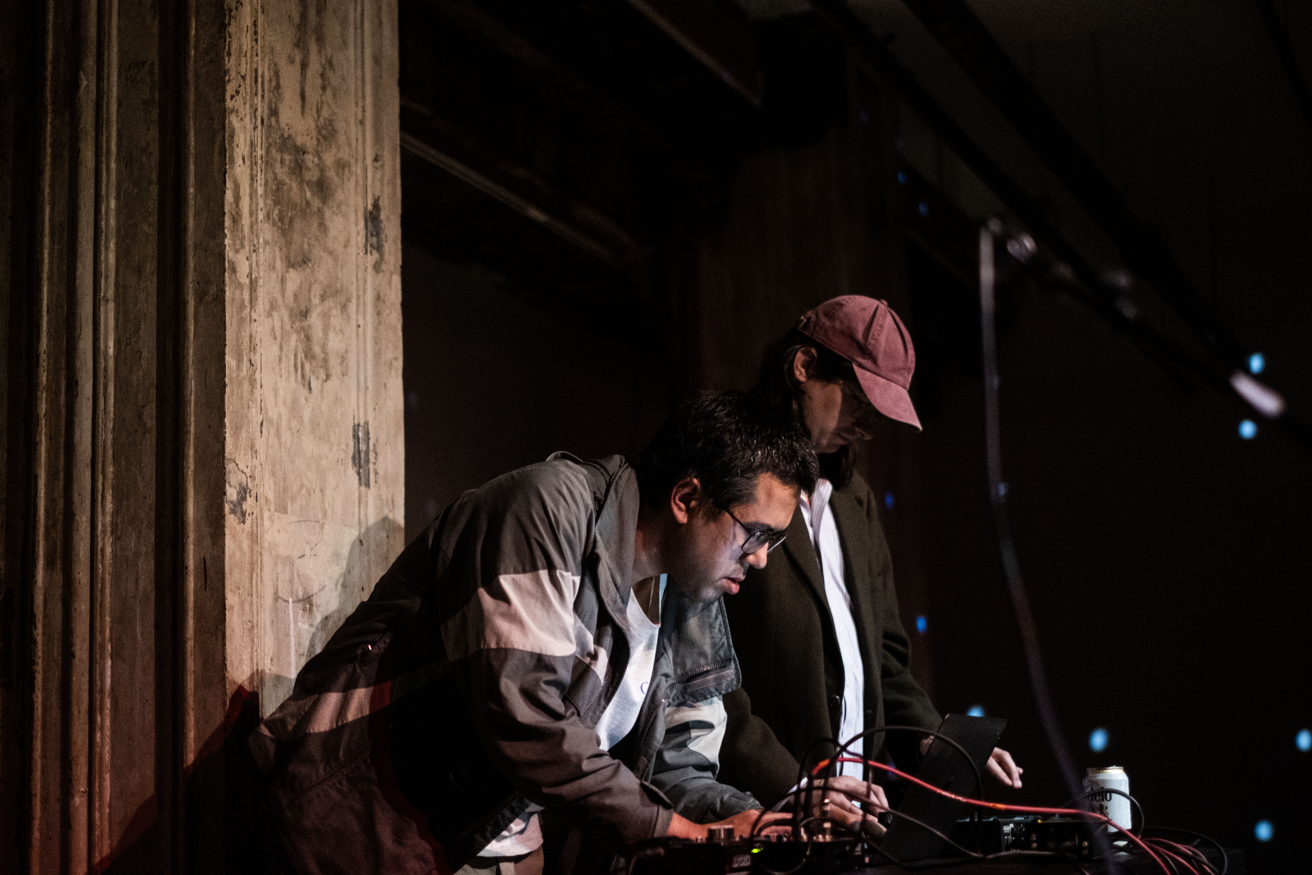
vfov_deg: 25.5
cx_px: 656
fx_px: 1931
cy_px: 438
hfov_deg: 37.5
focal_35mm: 53
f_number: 1.4
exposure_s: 1/250
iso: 3200
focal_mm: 35
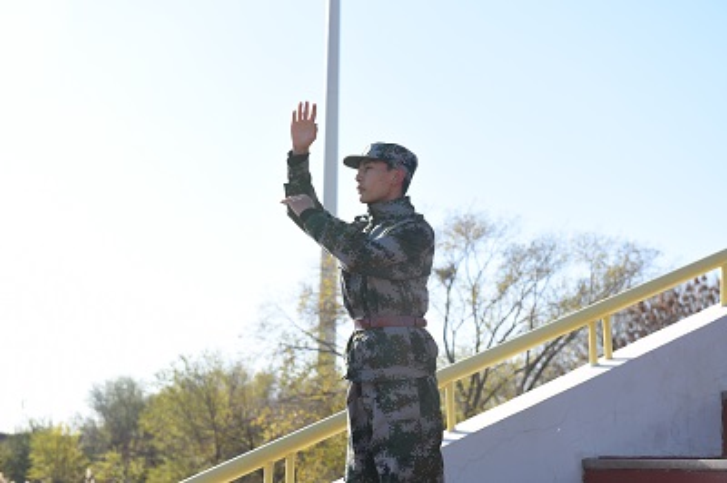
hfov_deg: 32.4
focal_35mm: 62
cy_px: 242
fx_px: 1251
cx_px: 364
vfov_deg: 21.9
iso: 64
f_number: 5
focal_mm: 62
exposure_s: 1/200
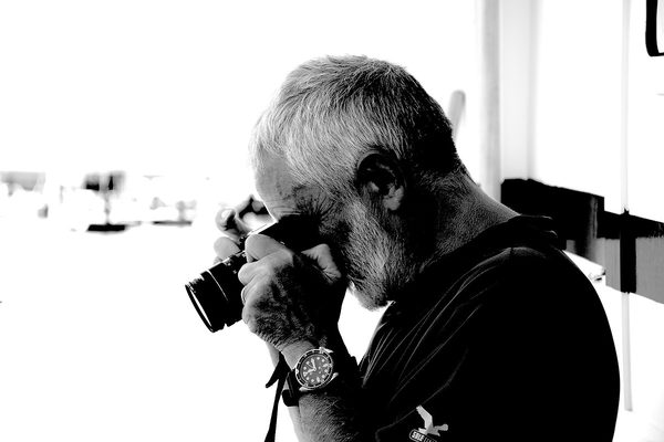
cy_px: 221
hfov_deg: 20.6
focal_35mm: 99
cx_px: 332
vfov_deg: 13.8
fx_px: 1826
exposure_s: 1/320
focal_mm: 66
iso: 100
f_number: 5
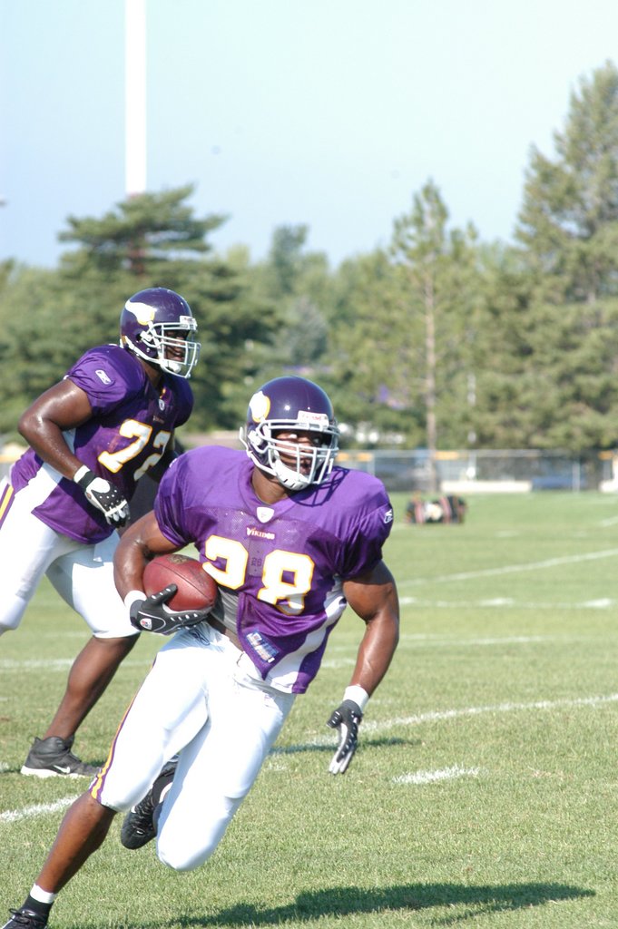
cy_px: 464
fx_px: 7157
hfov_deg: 4.9
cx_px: 309
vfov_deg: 7.4
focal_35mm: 278
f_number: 6.3
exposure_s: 1/2000
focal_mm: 185
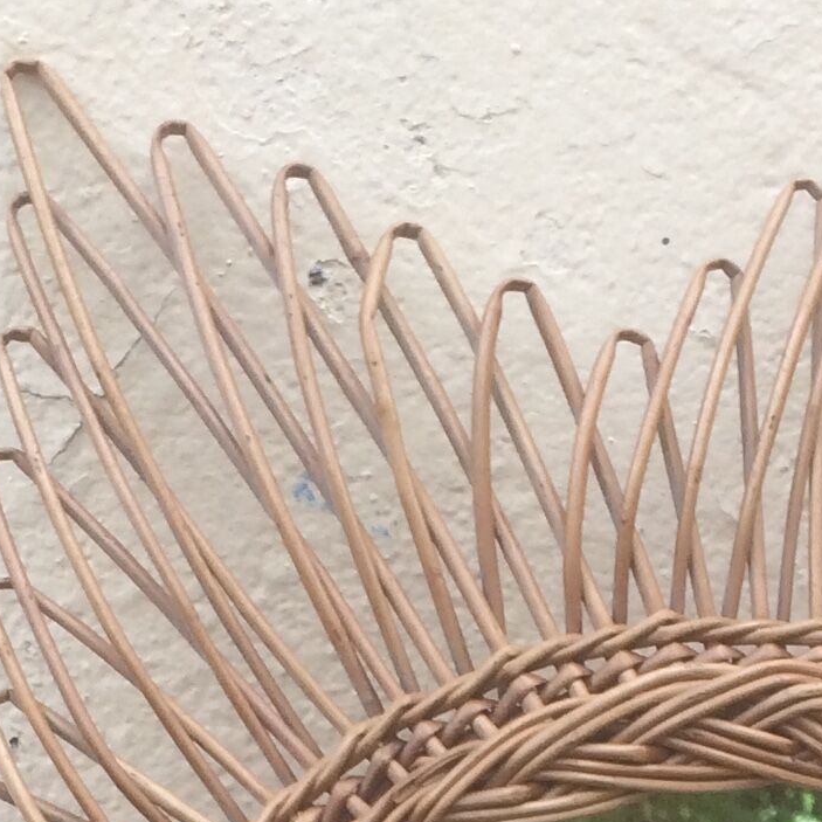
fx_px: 3197
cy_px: 1372
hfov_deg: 14.7
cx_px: 434
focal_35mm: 119
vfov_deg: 13.5
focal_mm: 4.15
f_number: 2.2
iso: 32
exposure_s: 1/328
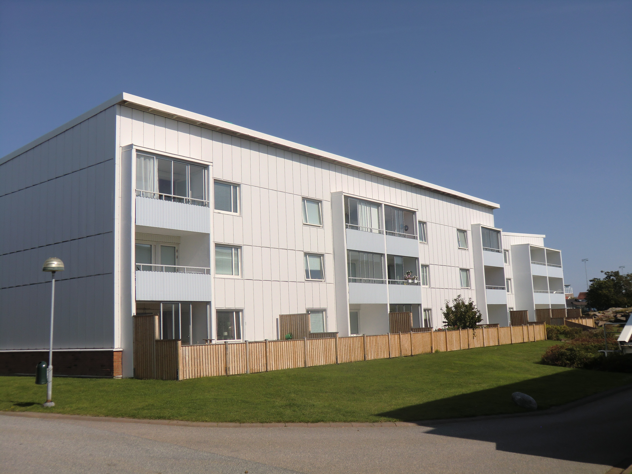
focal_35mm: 34
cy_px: 237
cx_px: 316
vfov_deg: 41.8
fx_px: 621
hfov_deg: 54.0
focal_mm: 6.1
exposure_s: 1/250
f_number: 8.4
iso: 64
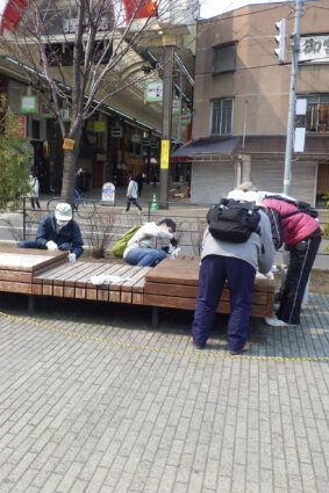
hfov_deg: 33.1
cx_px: 61
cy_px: 246
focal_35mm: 39
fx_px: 535
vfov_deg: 49.6
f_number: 4.2
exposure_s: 1/400
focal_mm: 5
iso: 125
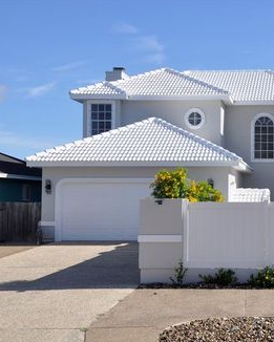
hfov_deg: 21.7
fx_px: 699
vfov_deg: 27.5
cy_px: 170
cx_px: 249
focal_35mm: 69
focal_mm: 32
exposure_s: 1/500
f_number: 11
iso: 200
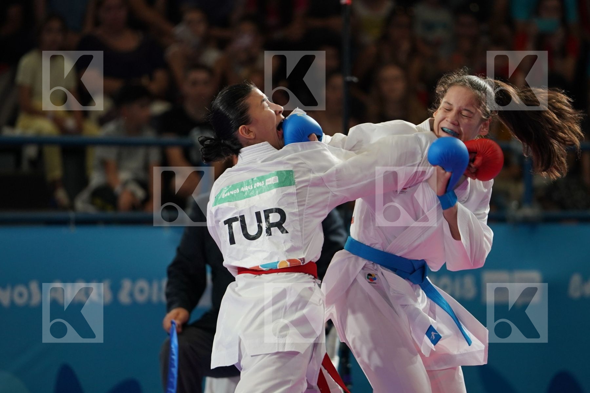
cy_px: 196
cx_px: 295
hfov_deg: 6.9
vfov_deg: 4.6
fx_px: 4916
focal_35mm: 300
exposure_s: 1/1000
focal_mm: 200
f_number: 2.8
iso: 1000
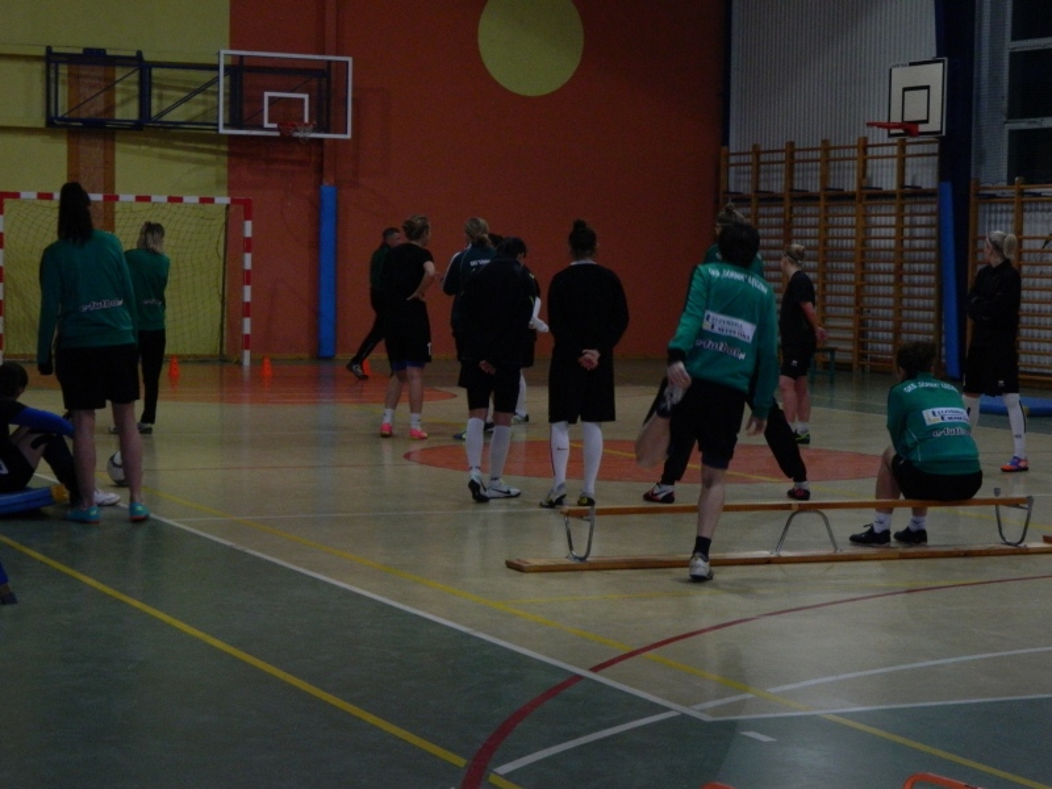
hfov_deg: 23.3
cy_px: 394
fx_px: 2553
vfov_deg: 17.6
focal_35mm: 84
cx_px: 526
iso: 400
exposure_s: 1/50
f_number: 4.2
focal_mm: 15.1
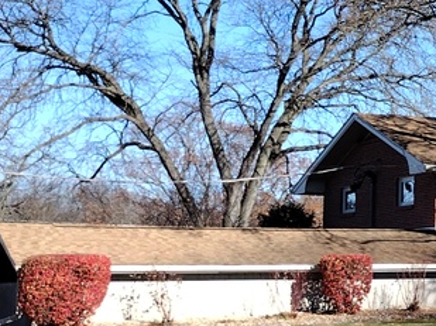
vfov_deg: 11.7
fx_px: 1585
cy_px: 124
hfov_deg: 14.0
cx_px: 775
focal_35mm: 126
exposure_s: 1/1400
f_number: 1.7
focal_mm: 4.71
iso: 100
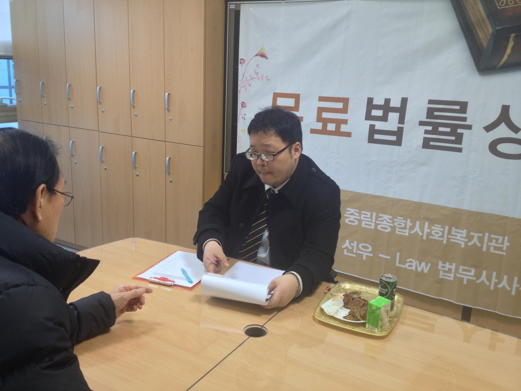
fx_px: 527
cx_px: 260
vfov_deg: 40.7
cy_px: 196
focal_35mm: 35
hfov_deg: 52.6
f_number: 2.4
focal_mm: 4.28
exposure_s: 1/40
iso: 64
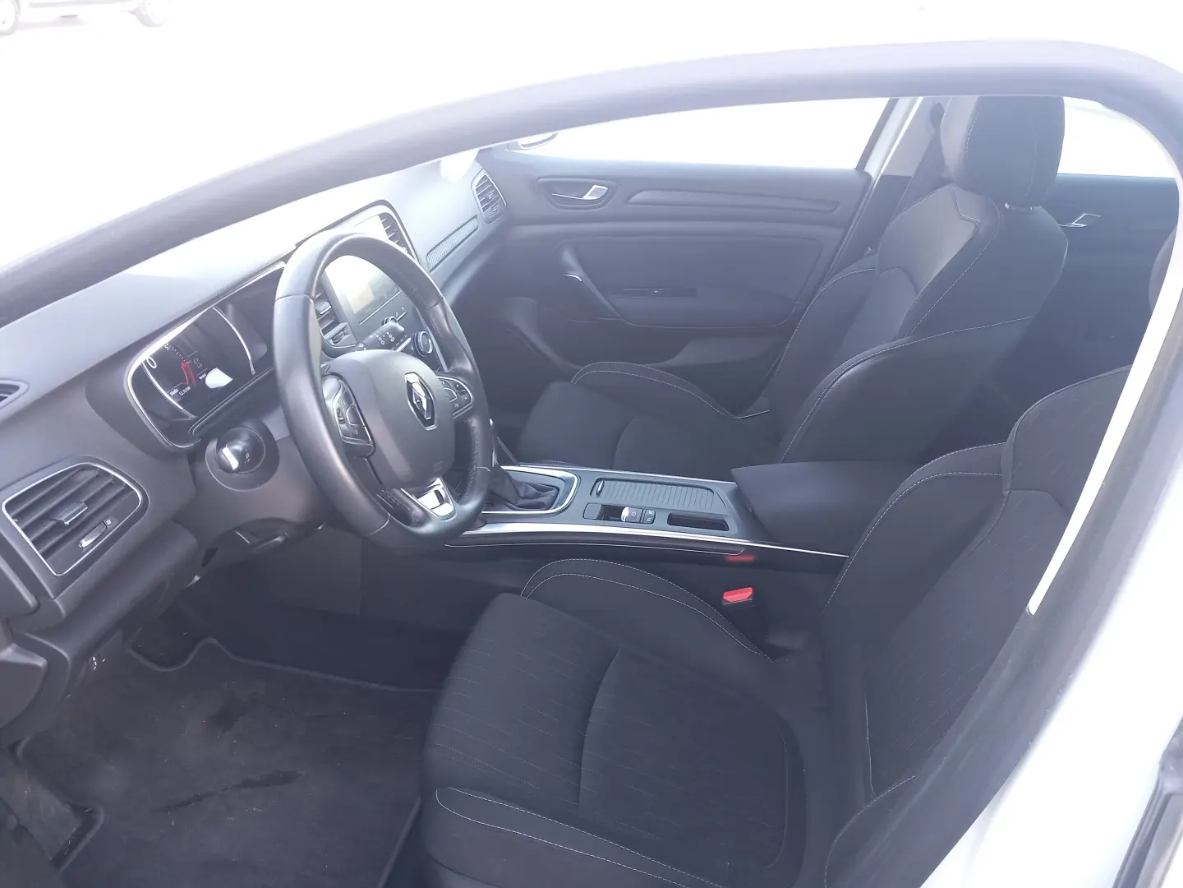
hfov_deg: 65.3
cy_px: 444
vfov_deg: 51.4
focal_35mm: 27
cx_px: 592
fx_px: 923
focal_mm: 4
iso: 200
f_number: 1.8
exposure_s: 1/50
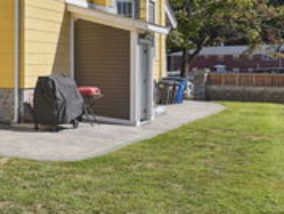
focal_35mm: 47
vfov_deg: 30.6
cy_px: 65
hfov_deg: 31.9
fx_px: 386
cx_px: -75
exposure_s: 1/1250
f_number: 11
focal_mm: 17
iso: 400
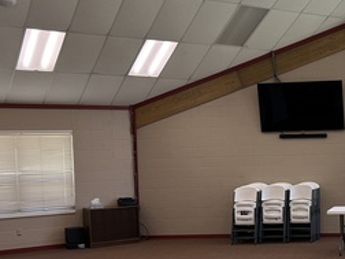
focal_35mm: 62
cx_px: 350
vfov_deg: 23.6
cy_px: 169
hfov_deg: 29.1
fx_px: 618
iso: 50
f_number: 1.5
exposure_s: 1/120
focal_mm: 5.7
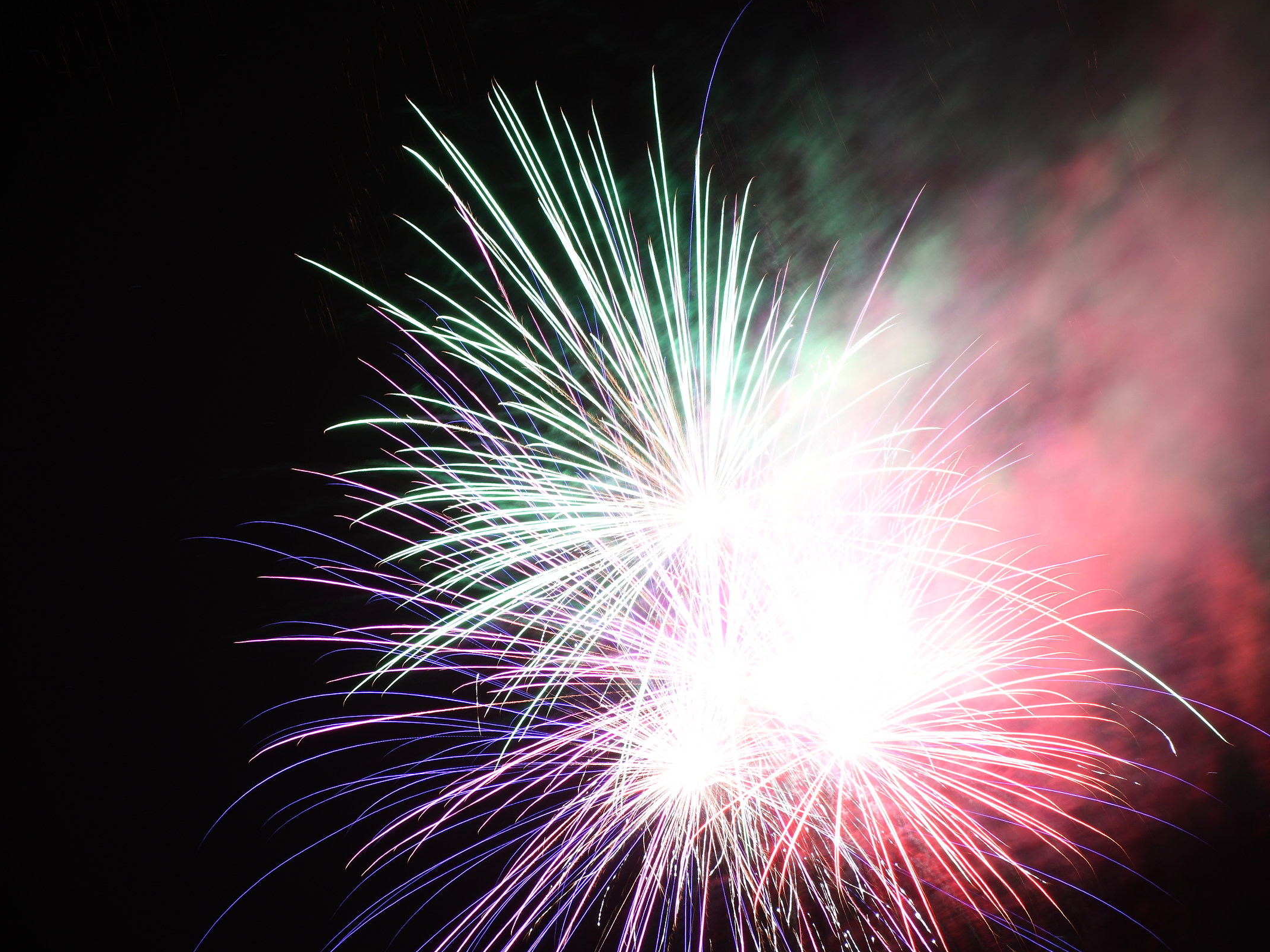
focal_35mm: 228
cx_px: 639
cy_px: 475
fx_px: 8365
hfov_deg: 8.7
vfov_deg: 6.5
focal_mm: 140
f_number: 6
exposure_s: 20
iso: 100
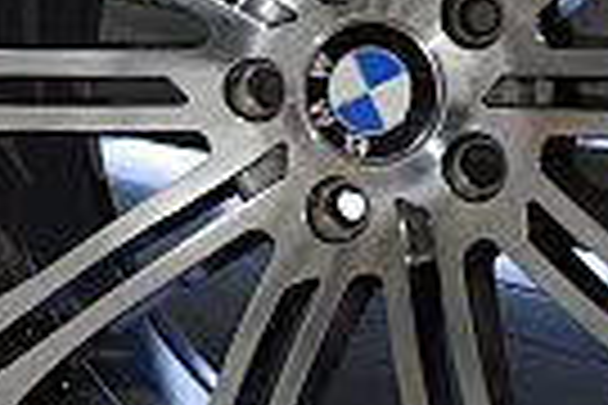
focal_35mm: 80
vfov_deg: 16.4
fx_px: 1351
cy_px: -74
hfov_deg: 25.2
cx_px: 207
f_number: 3.5
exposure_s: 1/60
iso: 1250
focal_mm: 18
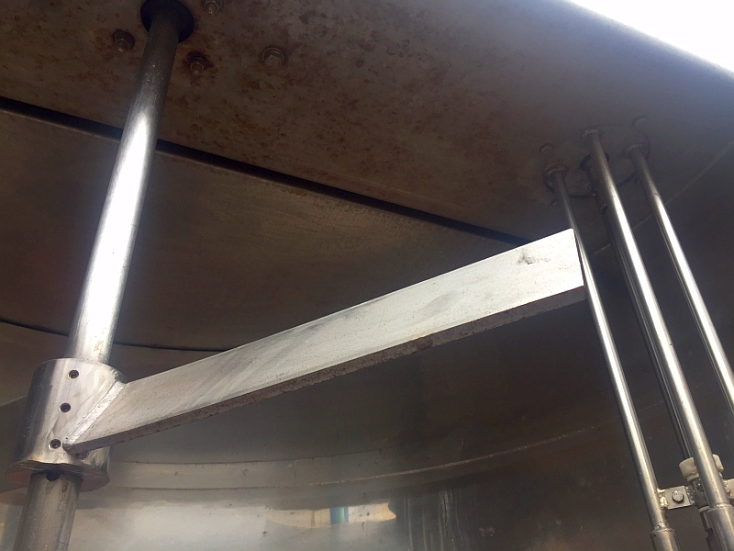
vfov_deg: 48.2
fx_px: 615
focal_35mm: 29
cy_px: 276
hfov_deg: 61.7
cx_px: 367
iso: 32
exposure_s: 1/130
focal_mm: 4.15
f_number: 2.2
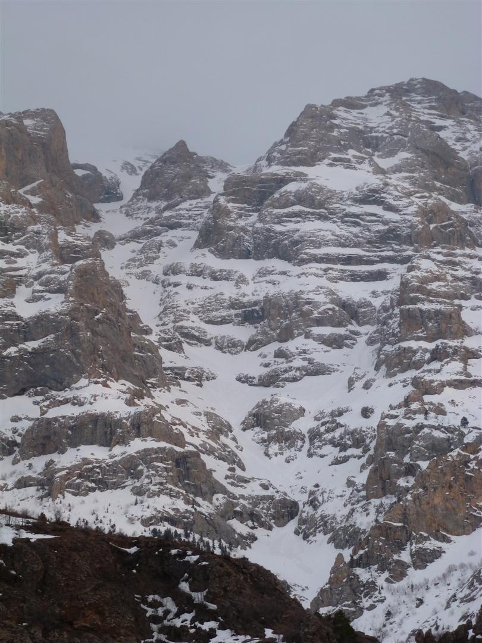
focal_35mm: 121
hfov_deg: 12.2
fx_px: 2246
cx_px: 241
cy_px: 322
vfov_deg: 16.3
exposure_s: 1/80
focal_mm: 21.7
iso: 125
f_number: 5.1
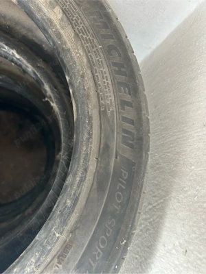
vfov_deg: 67.3
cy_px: 137
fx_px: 206
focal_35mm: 26
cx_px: 103
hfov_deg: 53.1
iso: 125
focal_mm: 5.7
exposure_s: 1/71
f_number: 1.5
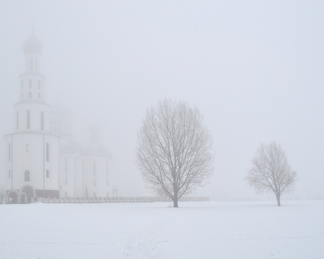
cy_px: 129
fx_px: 393
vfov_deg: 36.5
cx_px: 148
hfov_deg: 44.8
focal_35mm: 41
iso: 200
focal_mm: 24
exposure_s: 1/250
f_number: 10
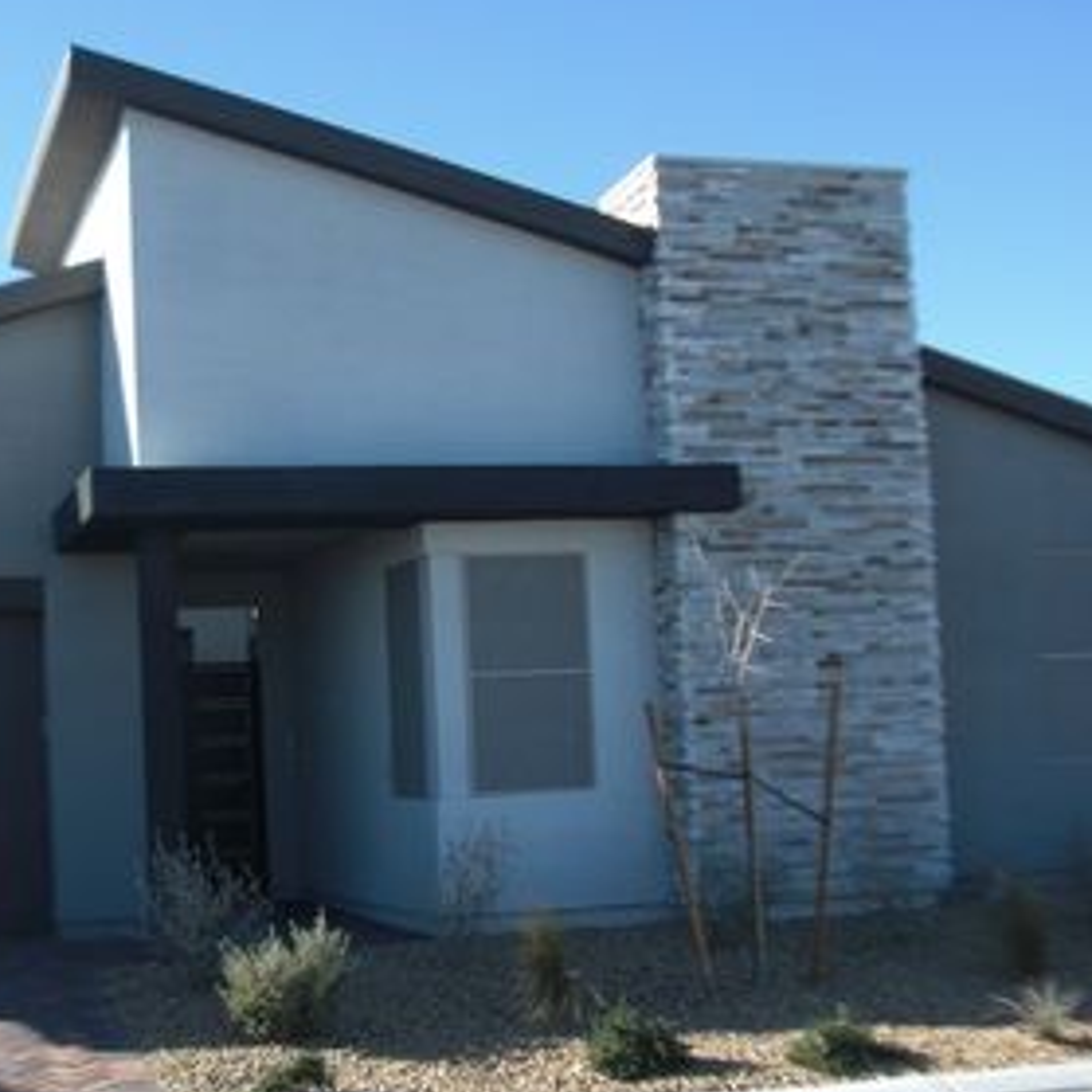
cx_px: 352
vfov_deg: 30.0
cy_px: 636
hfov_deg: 29.8
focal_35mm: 57
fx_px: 2034
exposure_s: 1/500
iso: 50
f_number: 2.8
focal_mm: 6.3
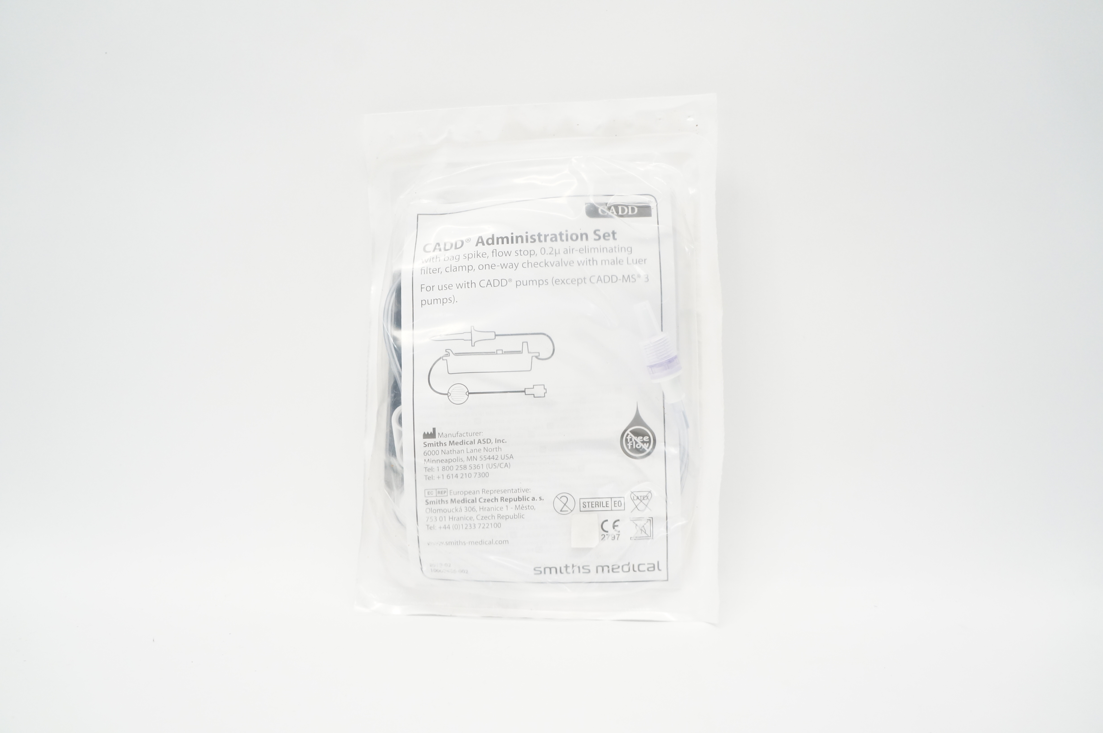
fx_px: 826
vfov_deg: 47.8
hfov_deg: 67.4
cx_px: 552
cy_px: 366
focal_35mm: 27
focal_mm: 18
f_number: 5
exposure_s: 1/100
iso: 800
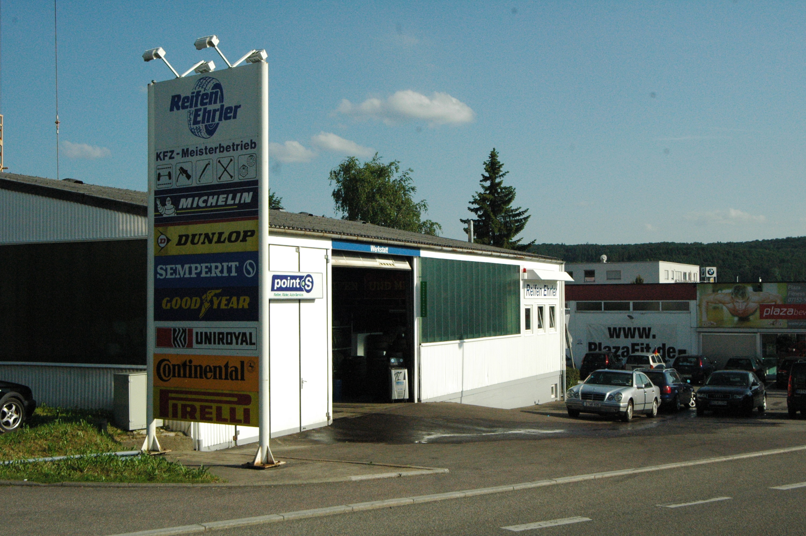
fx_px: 1040
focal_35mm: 46
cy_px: 268
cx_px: 403
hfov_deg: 42.4
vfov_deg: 28.9
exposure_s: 1/2000
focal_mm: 31
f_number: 14
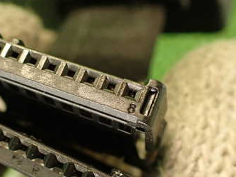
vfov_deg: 25.1
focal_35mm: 58
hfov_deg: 32.5
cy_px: 110
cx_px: 53
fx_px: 395
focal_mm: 5.79
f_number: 2.4
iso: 320
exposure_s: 1/30
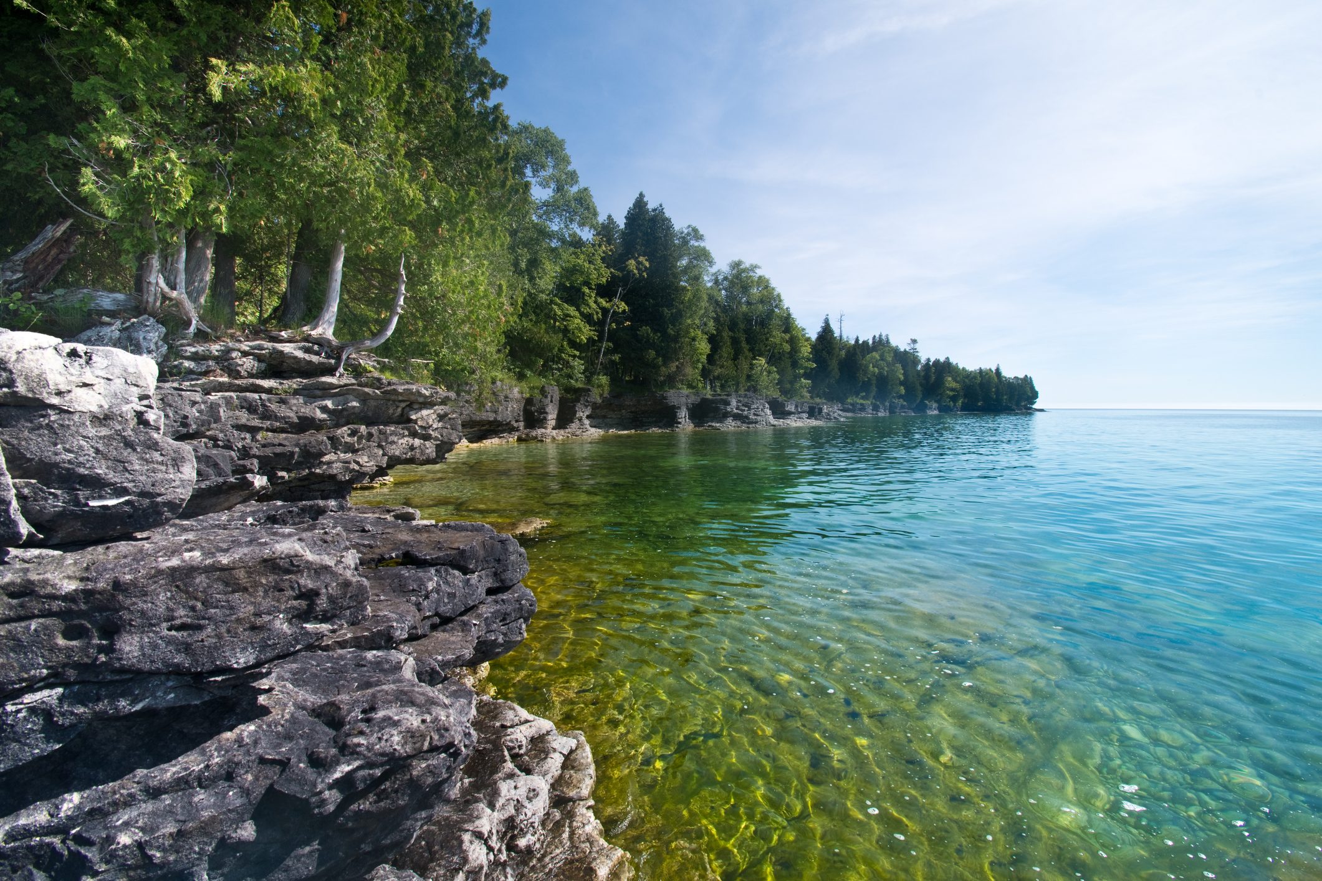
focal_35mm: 15
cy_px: 440
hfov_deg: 100.4
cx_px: 661
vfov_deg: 77.3
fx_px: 551
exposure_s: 1/80
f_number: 14
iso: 100
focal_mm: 10
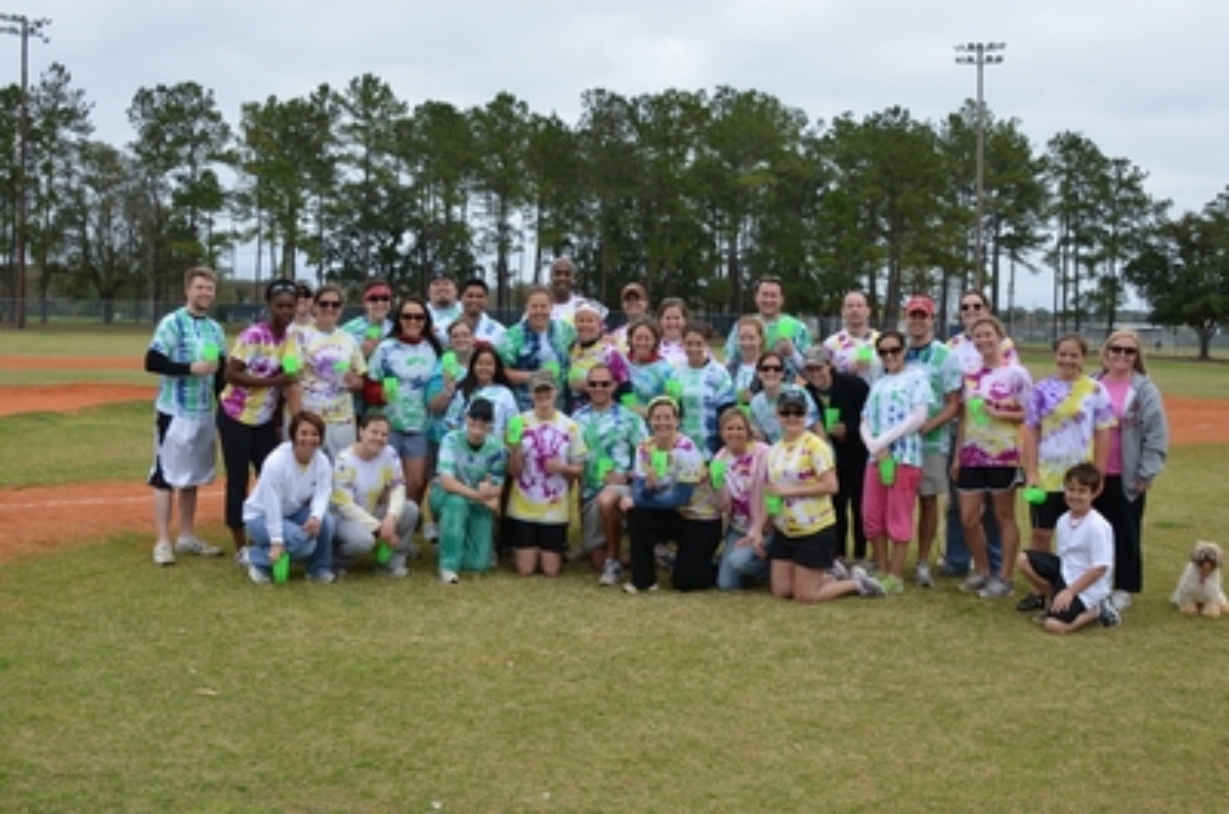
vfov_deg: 31.8
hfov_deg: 46.5
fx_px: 1431
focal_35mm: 42
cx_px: 614
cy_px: 407
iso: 200
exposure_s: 1/250
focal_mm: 28
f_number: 8
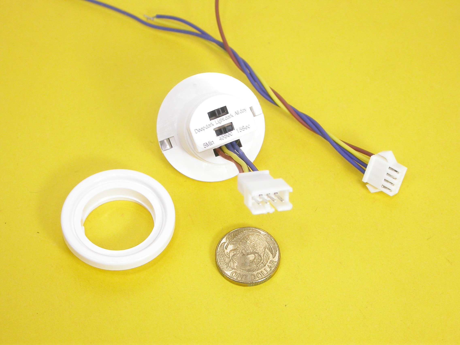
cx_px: 230
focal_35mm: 83
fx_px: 1103
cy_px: 172
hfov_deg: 23.6
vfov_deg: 17.8
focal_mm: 17.3
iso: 100
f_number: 3.6
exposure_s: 1/49.7
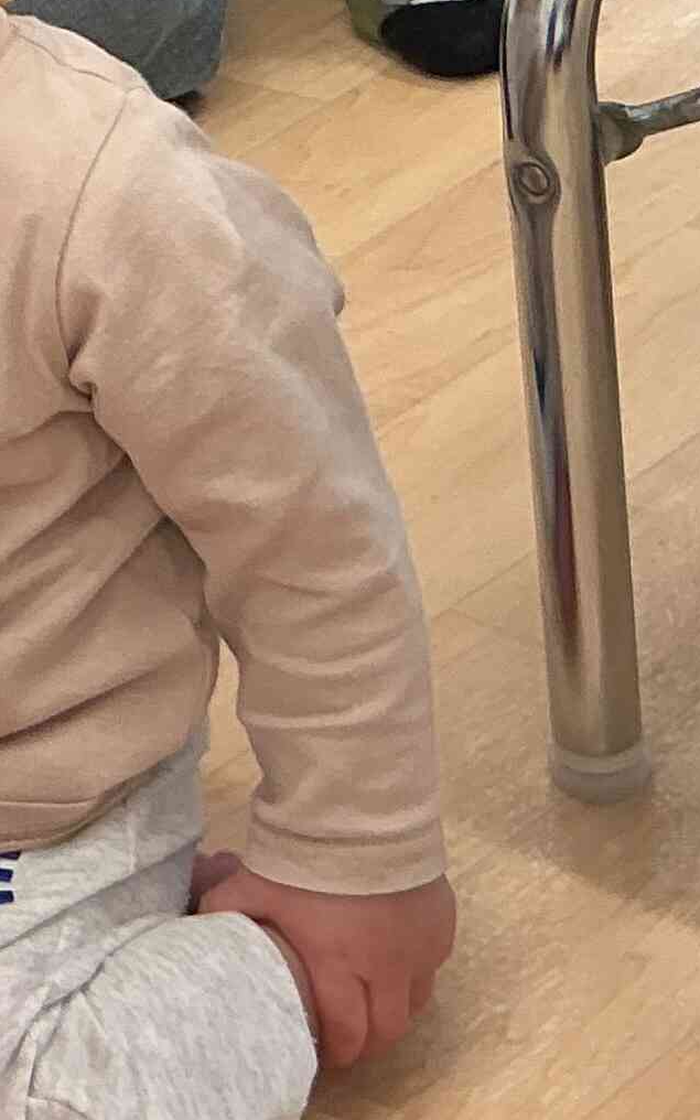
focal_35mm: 122
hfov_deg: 9.5
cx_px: -989
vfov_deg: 17.0
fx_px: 3724
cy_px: 213
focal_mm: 3
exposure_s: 1/100
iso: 40
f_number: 1.8
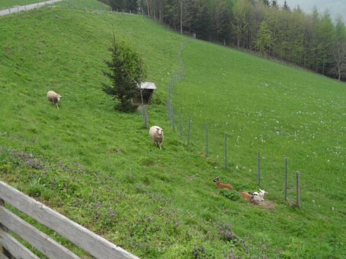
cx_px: 173
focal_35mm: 40
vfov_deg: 35.9
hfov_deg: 46.8
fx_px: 400
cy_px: 130
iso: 100
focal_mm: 6.5
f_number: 3.6
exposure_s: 1/125
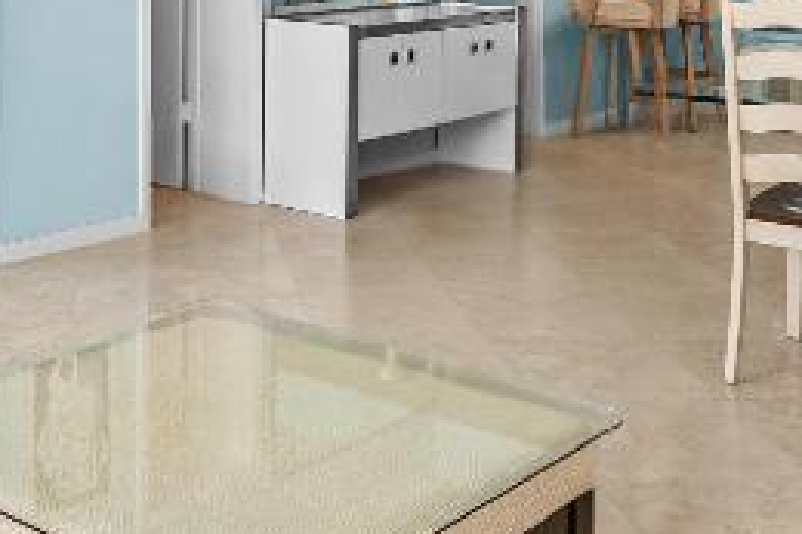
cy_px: -142
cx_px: 210
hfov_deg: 31.9
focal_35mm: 62
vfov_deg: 20.2
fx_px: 1380
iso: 160
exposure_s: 1/6
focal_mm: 14
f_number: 8
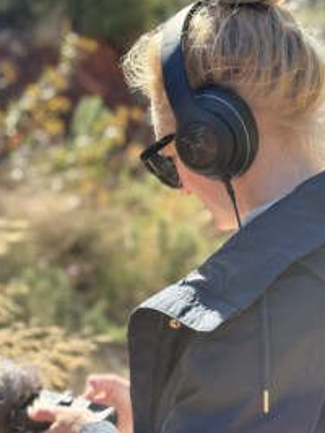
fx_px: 977
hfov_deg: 18.9
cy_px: 251
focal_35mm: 78
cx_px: 198
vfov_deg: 25.0
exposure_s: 1/660
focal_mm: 5.96
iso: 40
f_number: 1.6
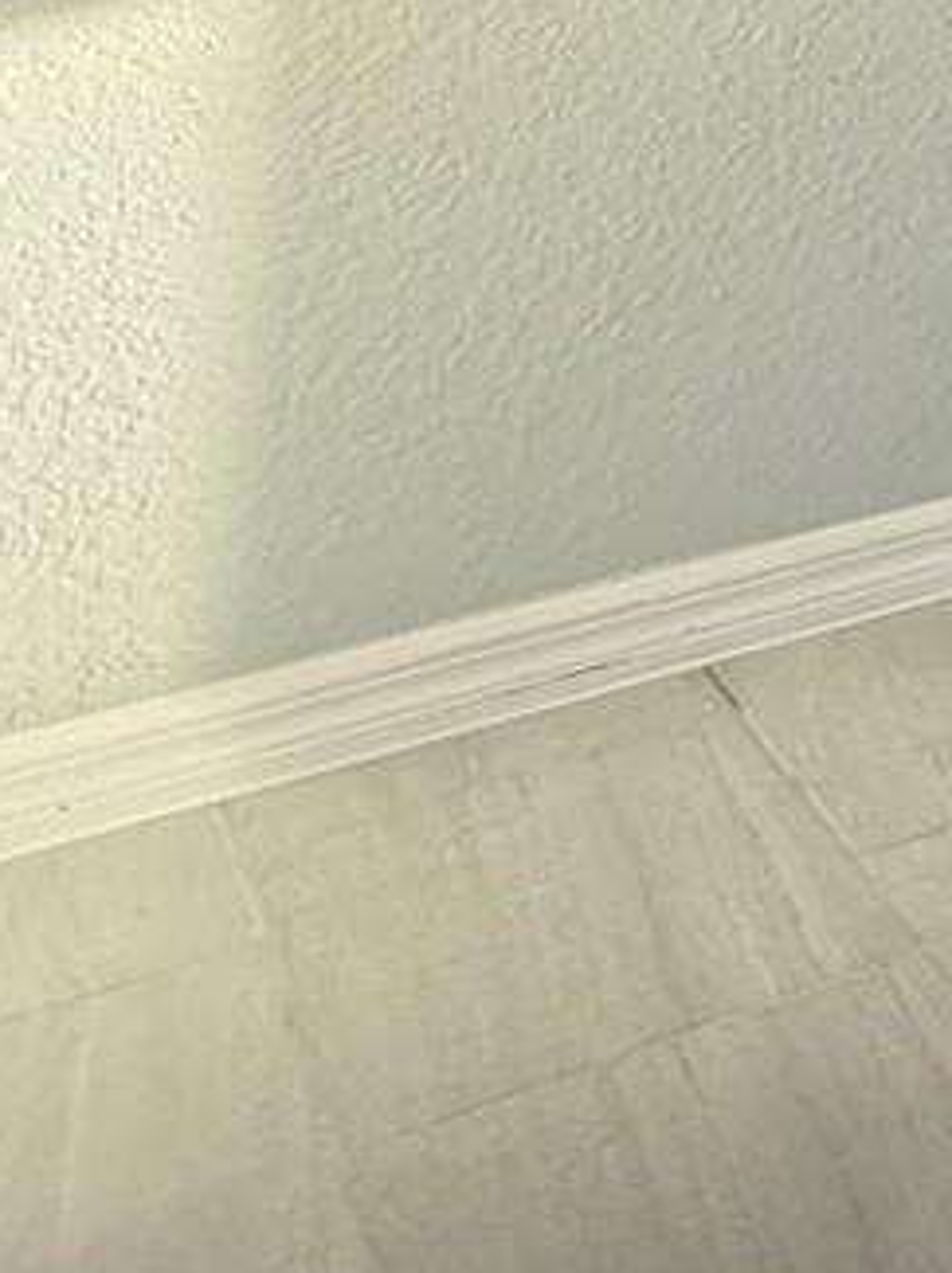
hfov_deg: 10.9
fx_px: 2535
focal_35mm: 69
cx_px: 2989
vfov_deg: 23.5
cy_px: -541
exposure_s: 1/120
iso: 100
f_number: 2.2
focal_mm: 2.22
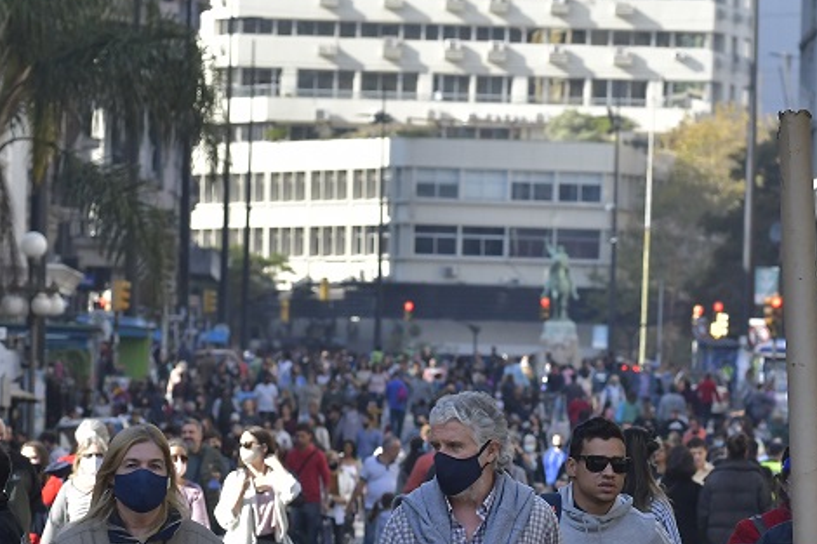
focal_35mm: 431
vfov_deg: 3.2
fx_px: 9779
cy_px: 525
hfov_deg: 4.8
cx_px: 473
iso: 1000
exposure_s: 1/1000
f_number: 6.3
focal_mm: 135
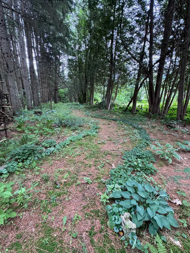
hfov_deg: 74.6
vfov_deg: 91.0
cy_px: 129
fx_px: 124
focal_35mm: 17
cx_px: 87
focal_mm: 2.22
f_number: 2.2
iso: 320
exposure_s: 1/99
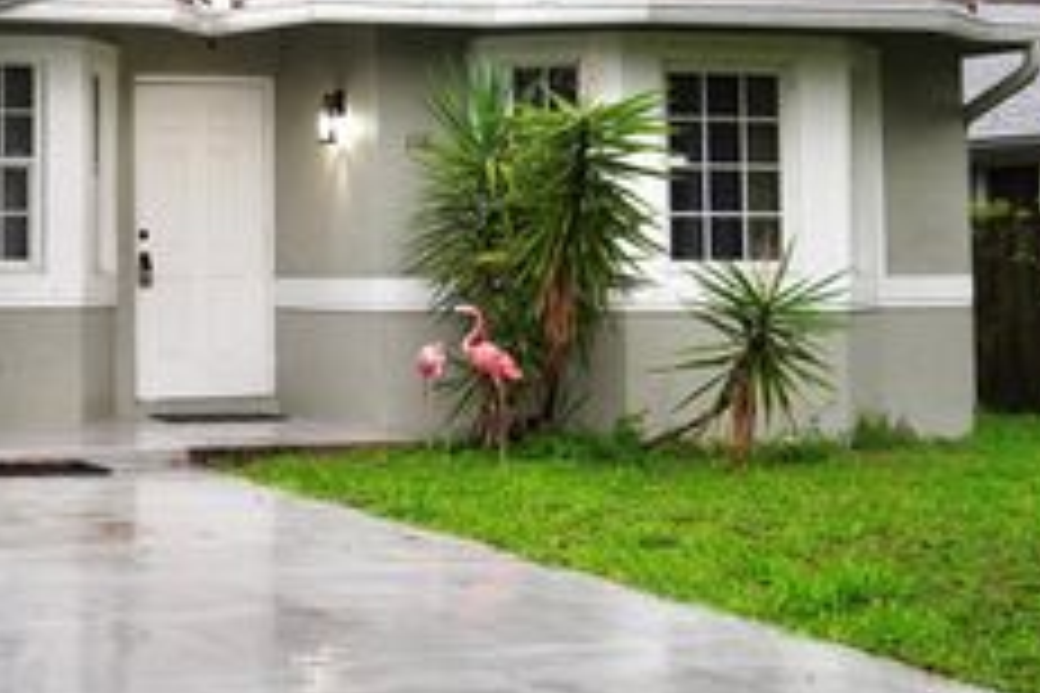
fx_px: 2629
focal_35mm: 91
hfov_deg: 21.8
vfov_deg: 14.8
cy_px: 47
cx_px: 72
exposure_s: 1/60
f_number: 3.5
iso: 200
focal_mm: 42
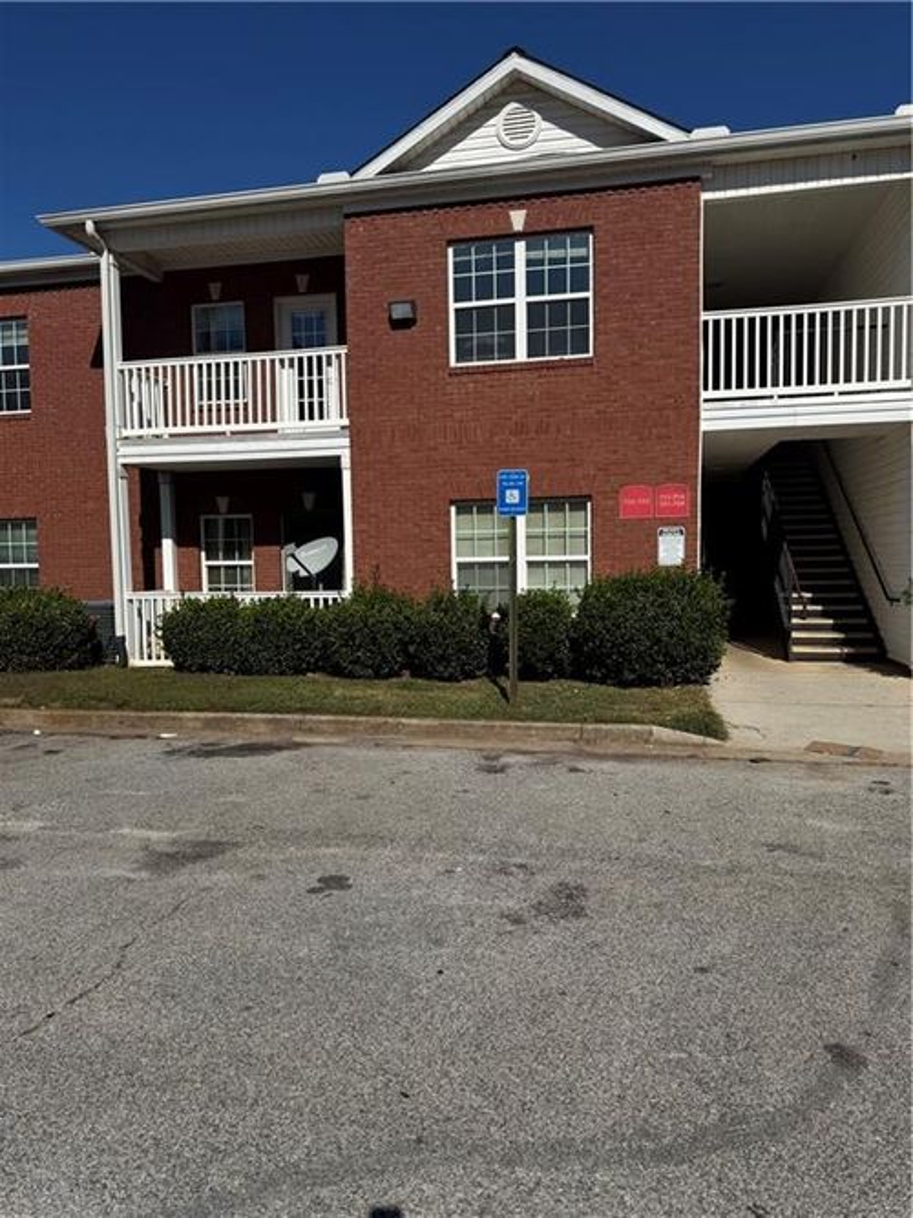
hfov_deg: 56.8
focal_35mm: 24
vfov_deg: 71.6
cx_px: 456
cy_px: 609
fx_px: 844
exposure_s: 1/9009
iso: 80
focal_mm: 6.76
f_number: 1.78
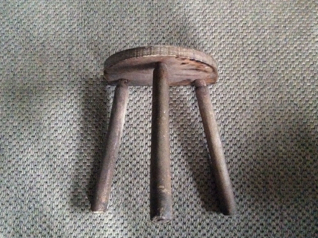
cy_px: 121
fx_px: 303
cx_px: 162
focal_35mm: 33
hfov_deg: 55.4
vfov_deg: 42.9
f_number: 2.4
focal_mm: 3.3
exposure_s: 1/15
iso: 800
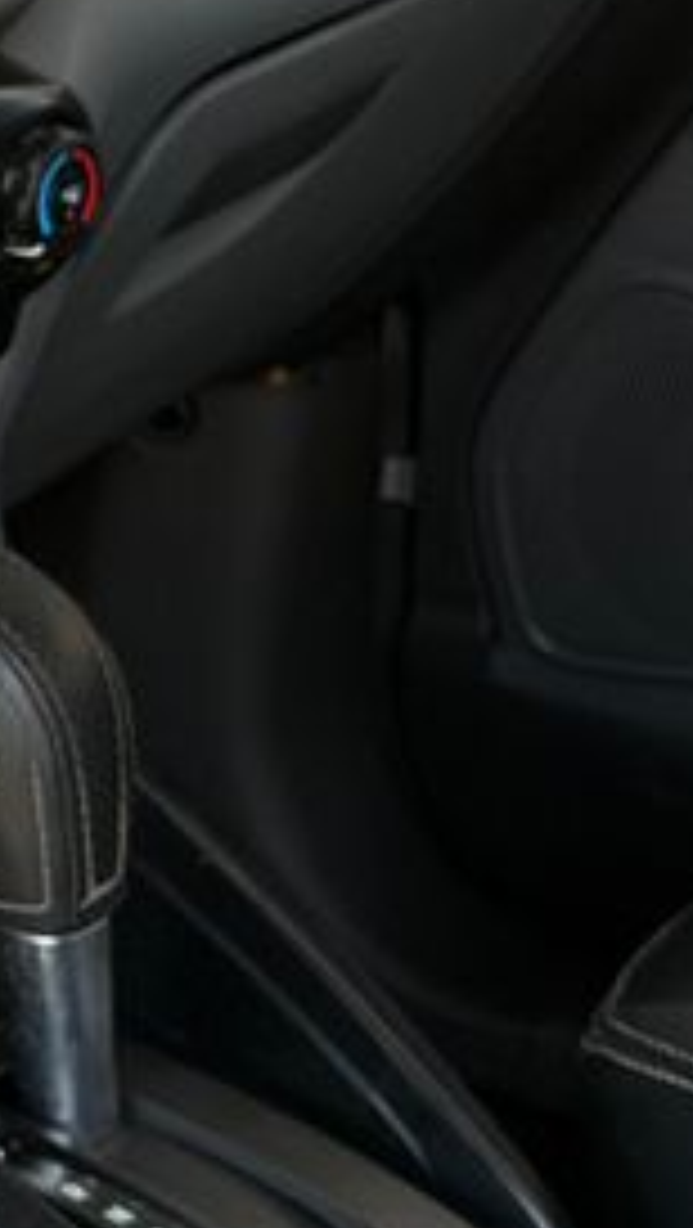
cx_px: -752
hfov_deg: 7.9
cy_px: 148
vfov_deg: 14.5
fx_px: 4792
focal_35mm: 147
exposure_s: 1/195
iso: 100
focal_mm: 6.76
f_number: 1.78
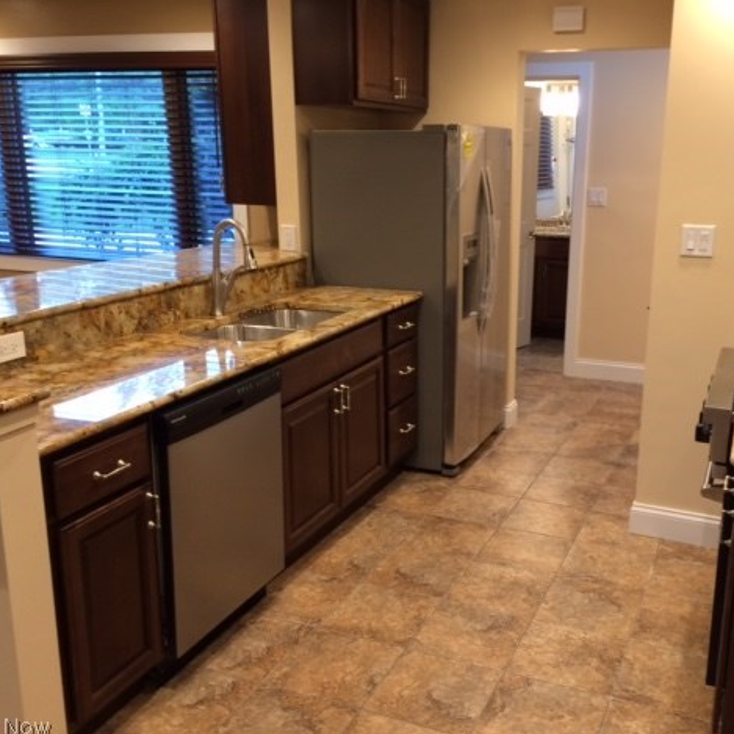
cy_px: 368
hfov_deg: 46.9
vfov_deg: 47.2
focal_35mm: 35
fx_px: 840
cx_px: 449
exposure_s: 1/30
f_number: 2.2
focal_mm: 4.15
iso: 100
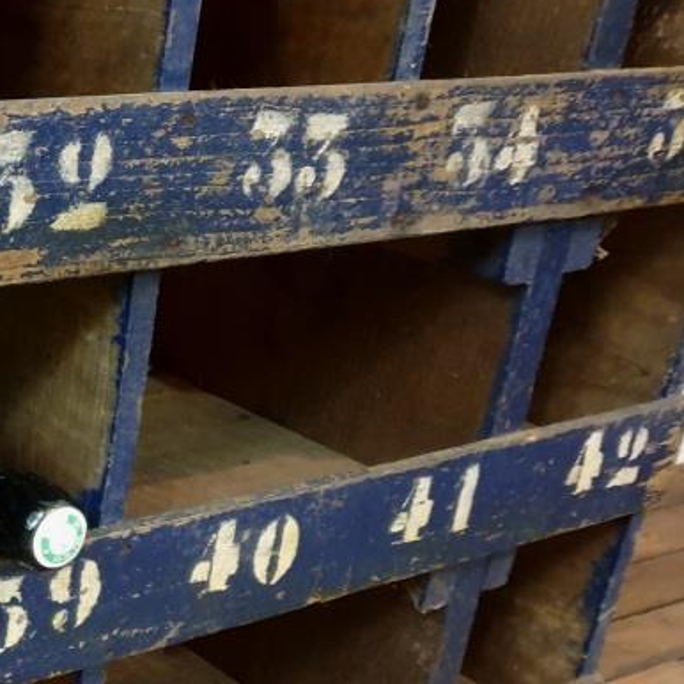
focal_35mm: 61
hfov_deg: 25.0
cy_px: 514
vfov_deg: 27.8
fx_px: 1364
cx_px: -161
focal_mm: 4.3
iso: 400
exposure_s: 1/10
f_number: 1.5
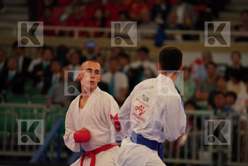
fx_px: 2067
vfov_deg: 4.6
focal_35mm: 300
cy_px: 83
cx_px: 124
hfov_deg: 6.9
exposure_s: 1/1000
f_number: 2.8
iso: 1250
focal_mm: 200
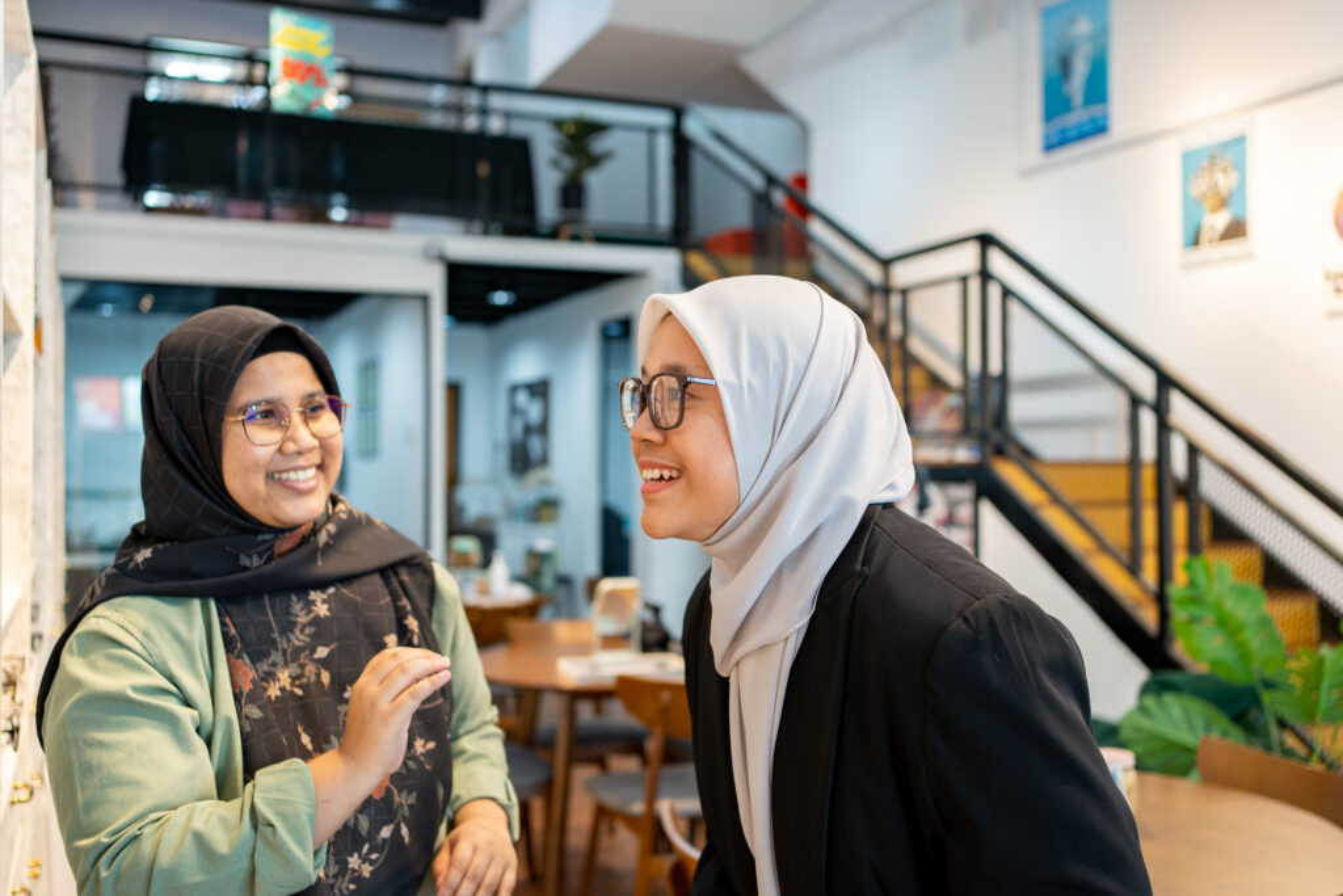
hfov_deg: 54.4
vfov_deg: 37.9
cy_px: 448
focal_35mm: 35
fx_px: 1306
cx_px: 672
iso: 500
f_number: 2.8
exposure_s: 1/160
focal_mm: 35
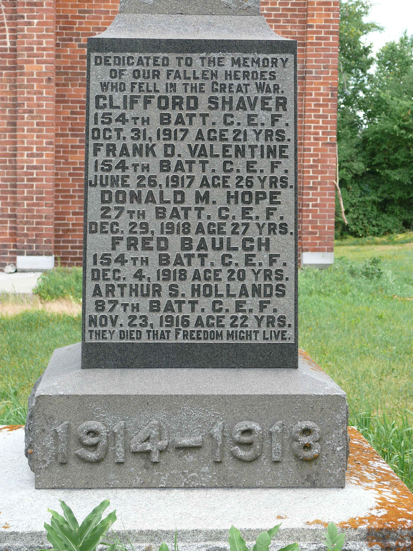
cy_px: 276
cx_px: 206
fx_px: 1241
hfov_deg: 18.9
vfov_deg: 25.0
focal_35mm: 78
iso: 100
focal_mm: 16.5
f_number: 3.2
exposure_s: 1/30
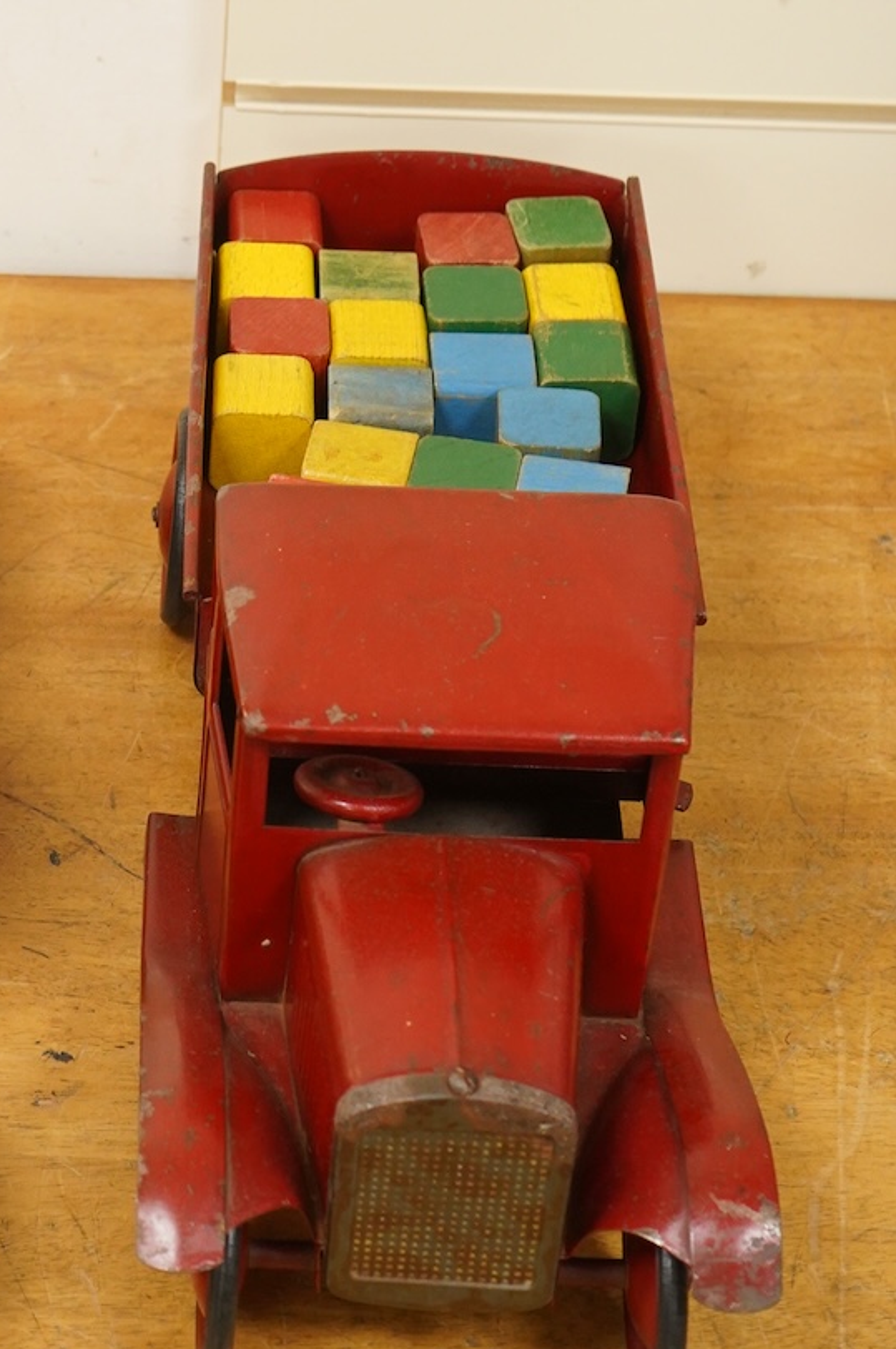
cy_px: 485
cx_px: -52
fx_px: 3330
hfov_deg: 15.0
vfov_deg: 22.8
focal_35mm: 89
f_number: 5.6
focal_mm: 42
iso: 2500
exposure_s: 1/100
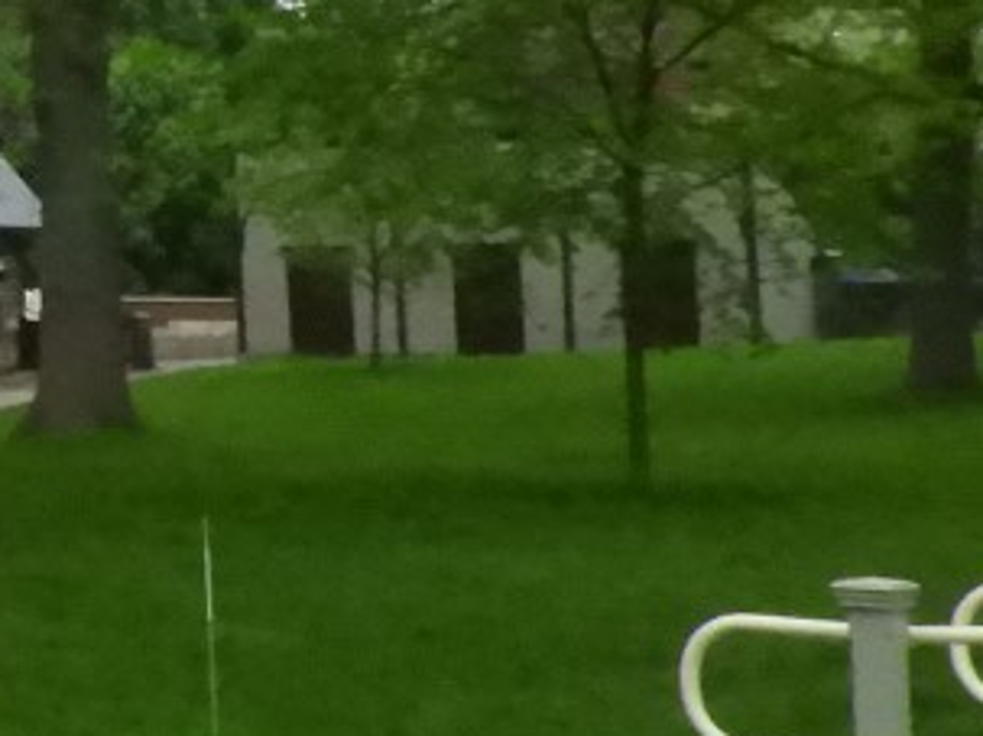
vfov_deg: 12.9
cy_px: 65
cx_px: -1230
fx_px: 3236
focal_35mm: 114
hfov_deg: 13.6
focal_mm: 4.3
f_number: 5.3
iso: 1600
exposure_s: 1/1600
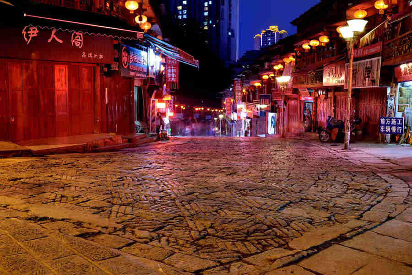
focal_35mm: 35
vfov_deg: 37.9
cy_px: 138
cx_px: 206
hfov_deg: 54.4
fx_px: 401
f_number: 10
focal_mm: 35
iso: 50
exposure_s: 30
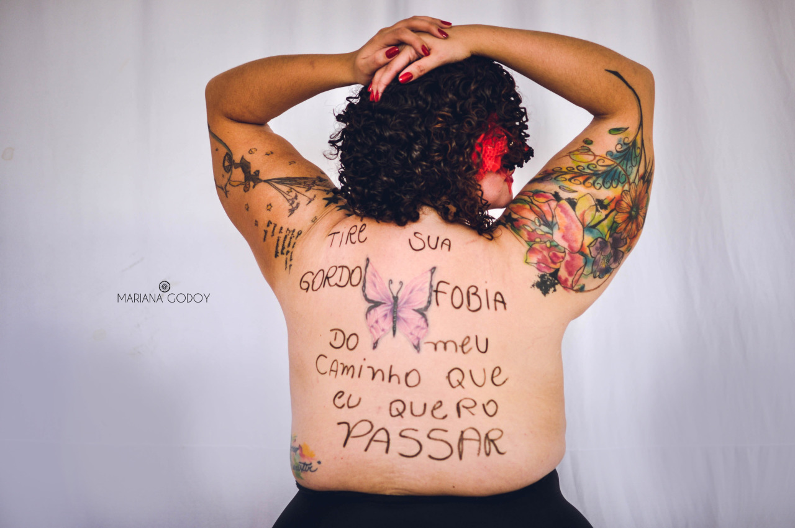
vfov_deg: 25.7
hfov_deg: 37.9
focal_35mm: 52
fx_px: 1158
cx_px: 398
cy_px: 264
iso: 250
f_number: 7.1
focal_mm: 35
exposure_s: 1/160
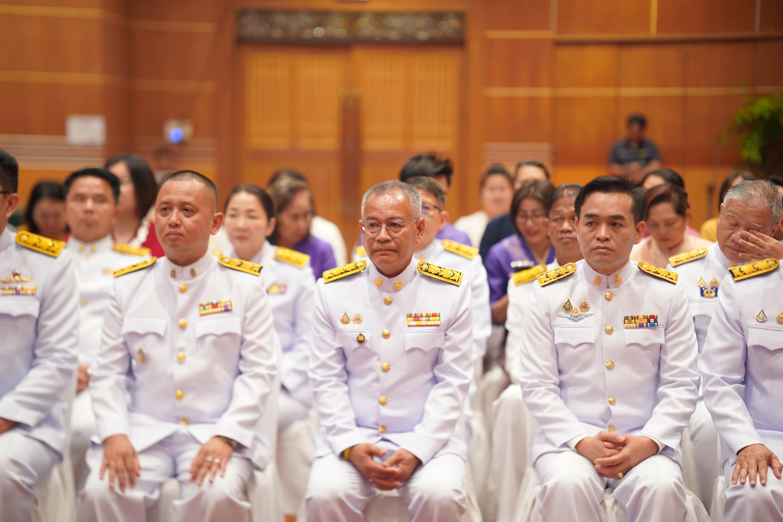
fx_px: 1849
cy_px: 261
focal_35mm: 85
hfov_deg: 23.9
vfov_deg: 16.1
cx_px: 392
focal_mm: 85
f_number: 1.4
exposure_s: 1/200
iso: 500
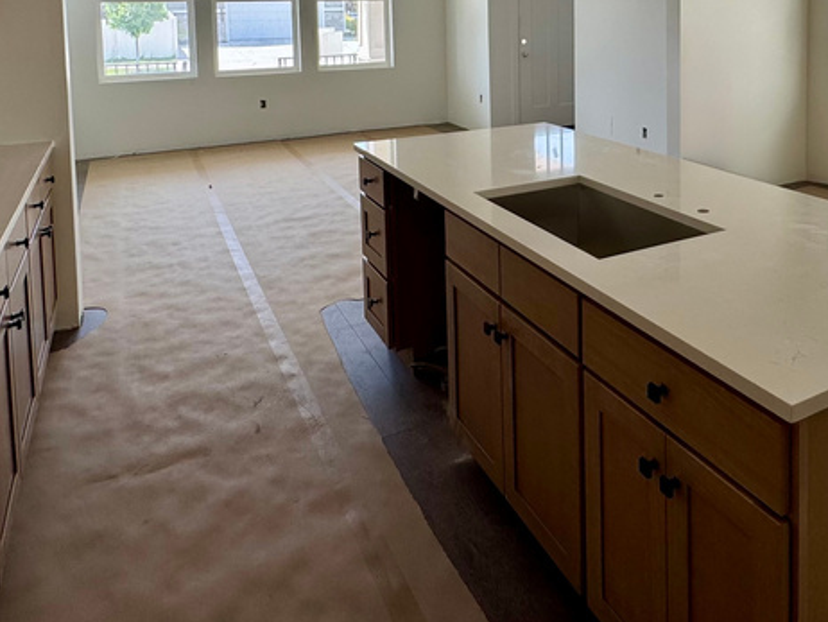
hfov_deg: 56.7
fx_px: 742
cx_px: 572
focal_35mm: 31
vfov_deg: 41.5
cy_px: 52
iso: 40
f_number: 2.2
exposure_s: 1/156
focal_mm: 2.22
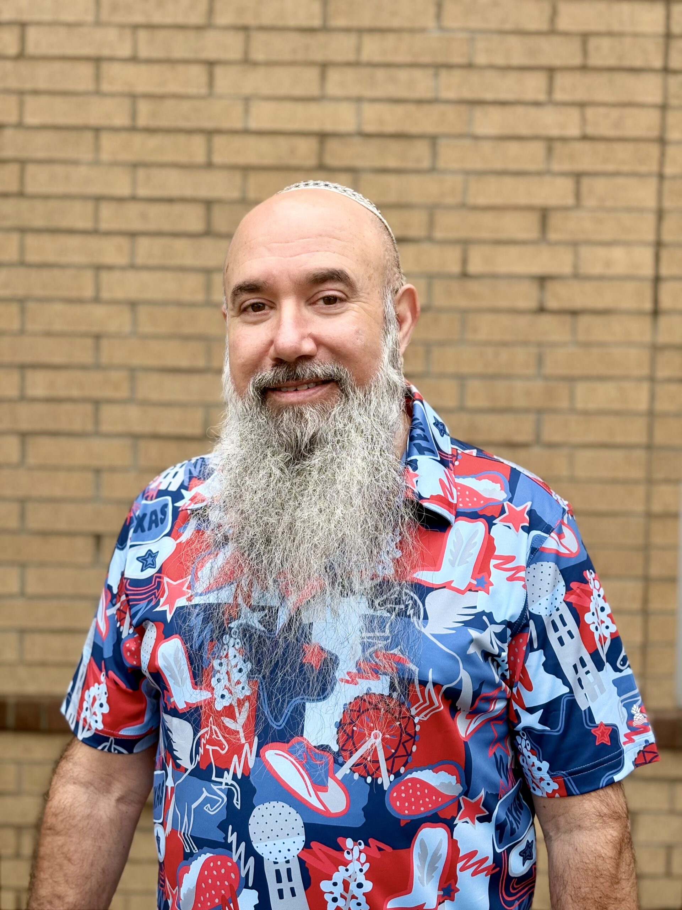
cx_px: 341
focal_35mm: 52
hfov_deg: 28.0
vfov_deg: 36.8
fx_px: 1366
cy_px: 455
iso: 40
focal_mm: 5.96
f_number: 1.6
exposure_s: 1/773
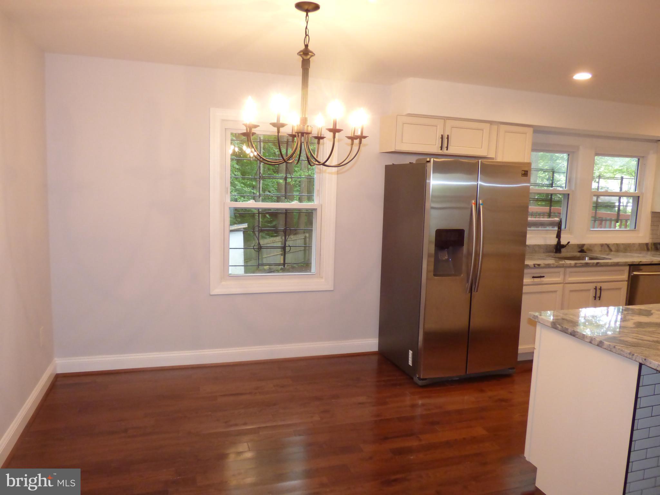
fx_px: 496
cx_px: 330
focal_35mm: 26
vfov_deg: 53.1
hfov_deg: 67.3
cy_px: 248
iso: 500
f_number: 3.1
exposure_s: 1/60
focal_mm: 4.61
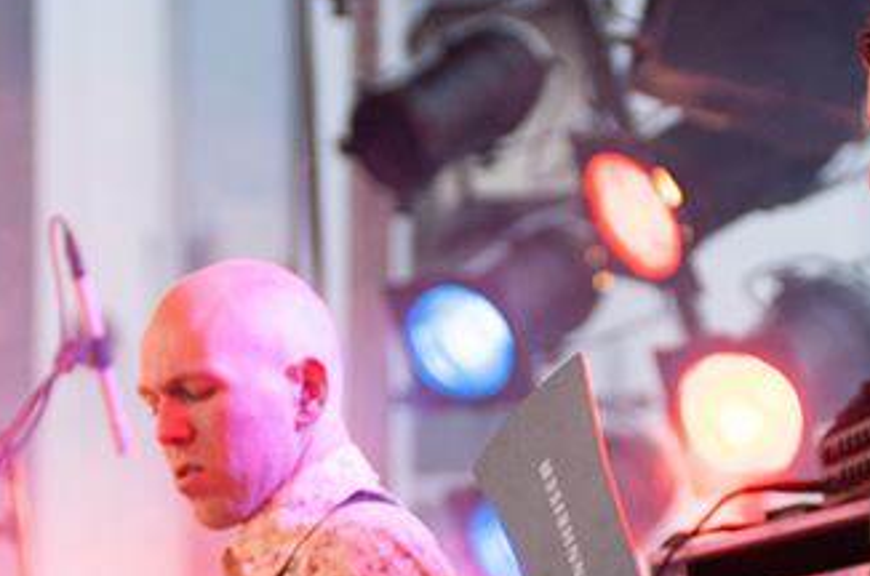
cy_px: 477
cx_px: 443
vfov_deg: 5.2
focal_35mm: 265
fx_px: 6392
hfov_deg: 7.8
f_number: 2.8
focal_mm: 80
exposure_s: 1/125
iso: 500
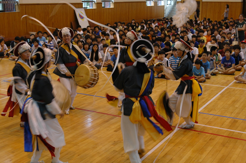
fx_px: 358
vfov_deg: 25.7
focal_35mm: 52
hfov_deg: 37.9
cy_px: 82
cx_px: 123
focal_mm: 35
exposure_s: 1/50
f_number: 4.5
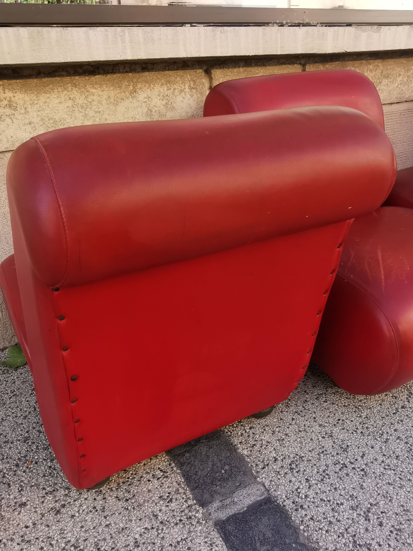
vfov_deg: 65.3
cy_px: 276
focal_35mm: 27
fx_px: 430
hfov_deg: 51.4
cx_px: 206
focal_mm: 2.26
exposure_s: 1/122
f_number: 2.2
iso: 50
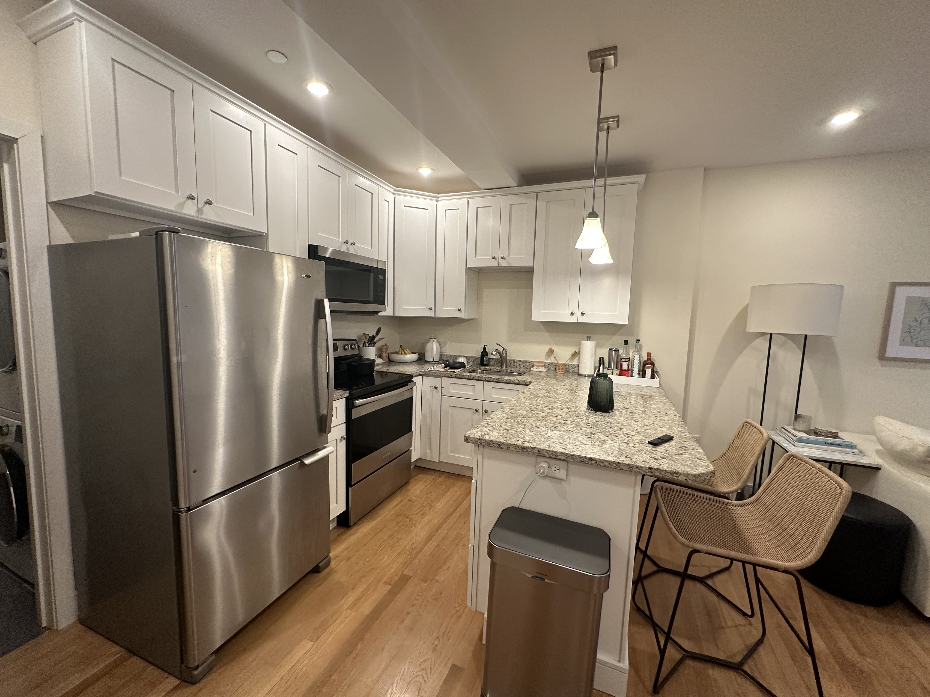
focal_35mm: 14
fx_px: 376
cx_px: 465
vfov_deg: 85.7
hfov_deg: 102.1
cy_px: 348
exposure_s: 1/120
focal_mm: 2.22
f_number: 2.2
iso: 200
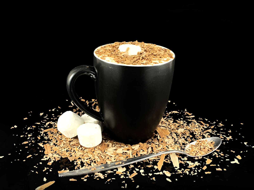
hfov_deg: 67.3
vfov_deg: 53.1
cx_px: 127
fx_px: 191
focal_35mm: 26
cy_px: 95
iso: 125
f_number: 1.8
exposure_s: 1/60
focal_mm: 4.2
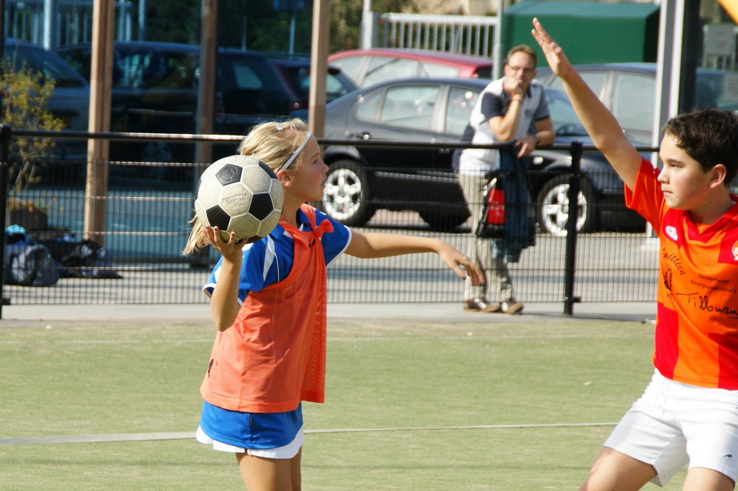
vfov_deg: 6.5
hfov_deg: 9.8
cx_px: 369
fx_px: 4301
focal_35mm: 210
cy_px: 246
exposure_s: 1/400
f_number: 9
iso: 200
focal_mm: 140
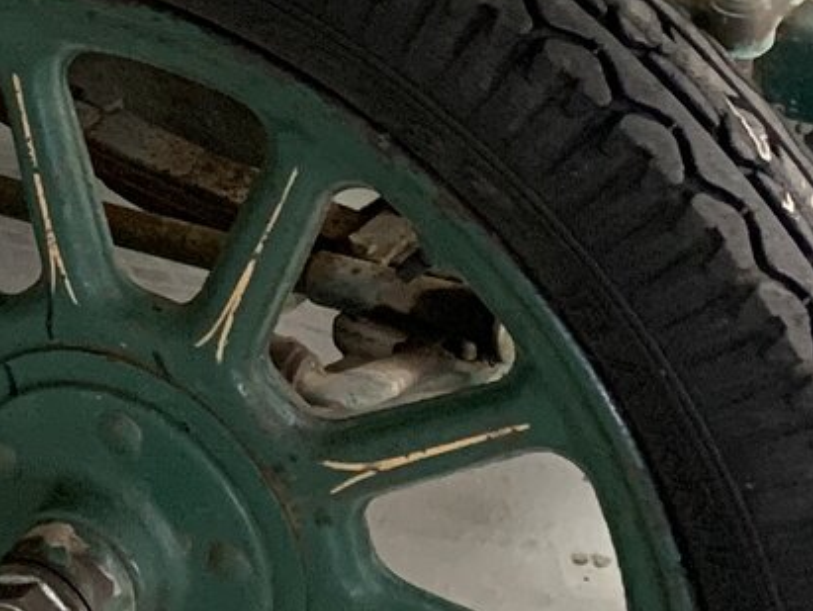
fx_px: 3714
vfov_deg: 9.0
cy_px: -537
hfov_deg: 11.7
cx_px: -538
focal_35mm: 158
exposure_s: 1/50
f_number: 1.8
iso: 250
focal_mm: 4.25
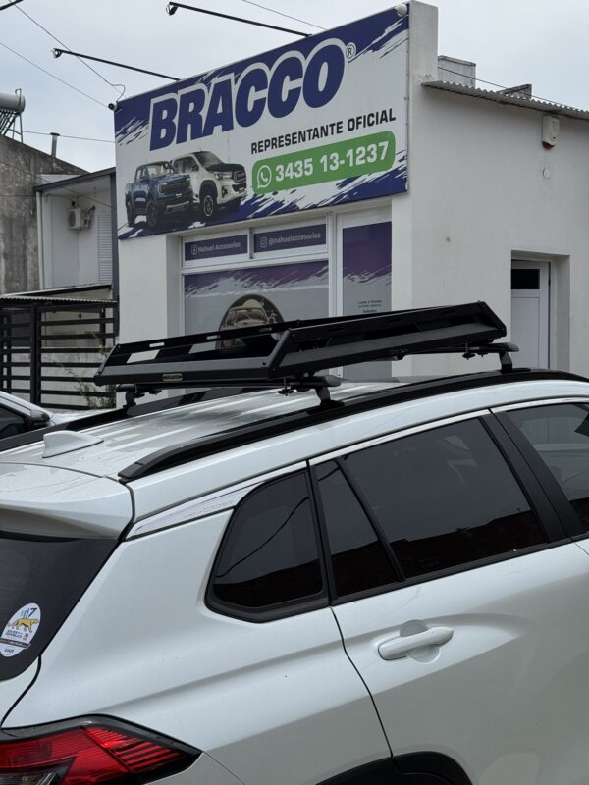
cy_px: 392
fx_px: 1089
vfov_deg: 39.7
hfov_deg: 30.3
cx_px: 294
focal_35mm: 48
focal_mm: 6.76
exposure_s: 1/7092
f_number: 1.78
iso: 64
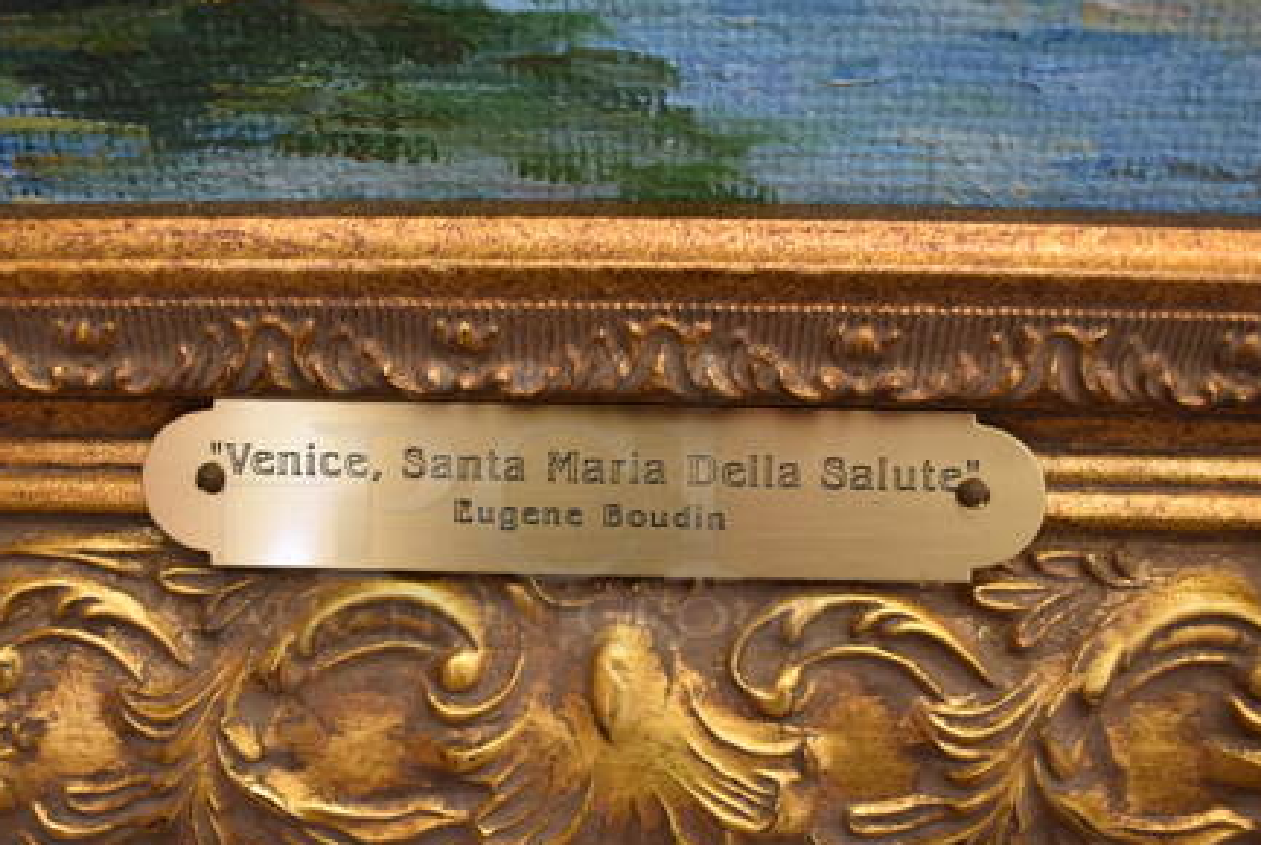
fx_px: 1333
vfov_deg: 35.1
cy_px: 495
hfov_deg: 50.4
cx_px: 527
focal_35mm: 38
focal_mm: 18
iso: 800
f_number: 4.5
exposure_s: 1/60
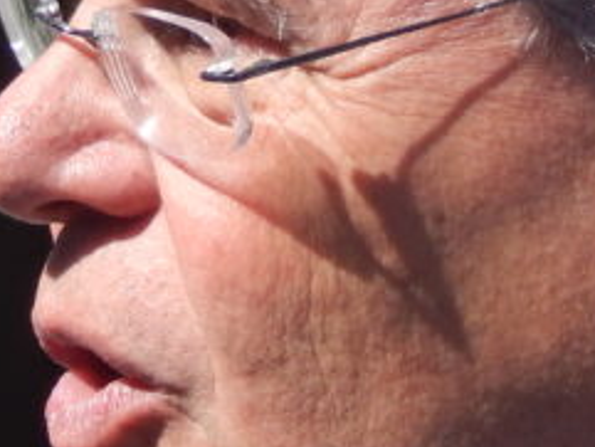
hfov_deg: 1.3
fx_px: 25555
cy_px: 57
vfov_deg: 1.0
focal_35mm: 1486
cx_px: 267
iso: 125
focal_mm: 62.2
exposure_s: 1/400
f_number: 5.7
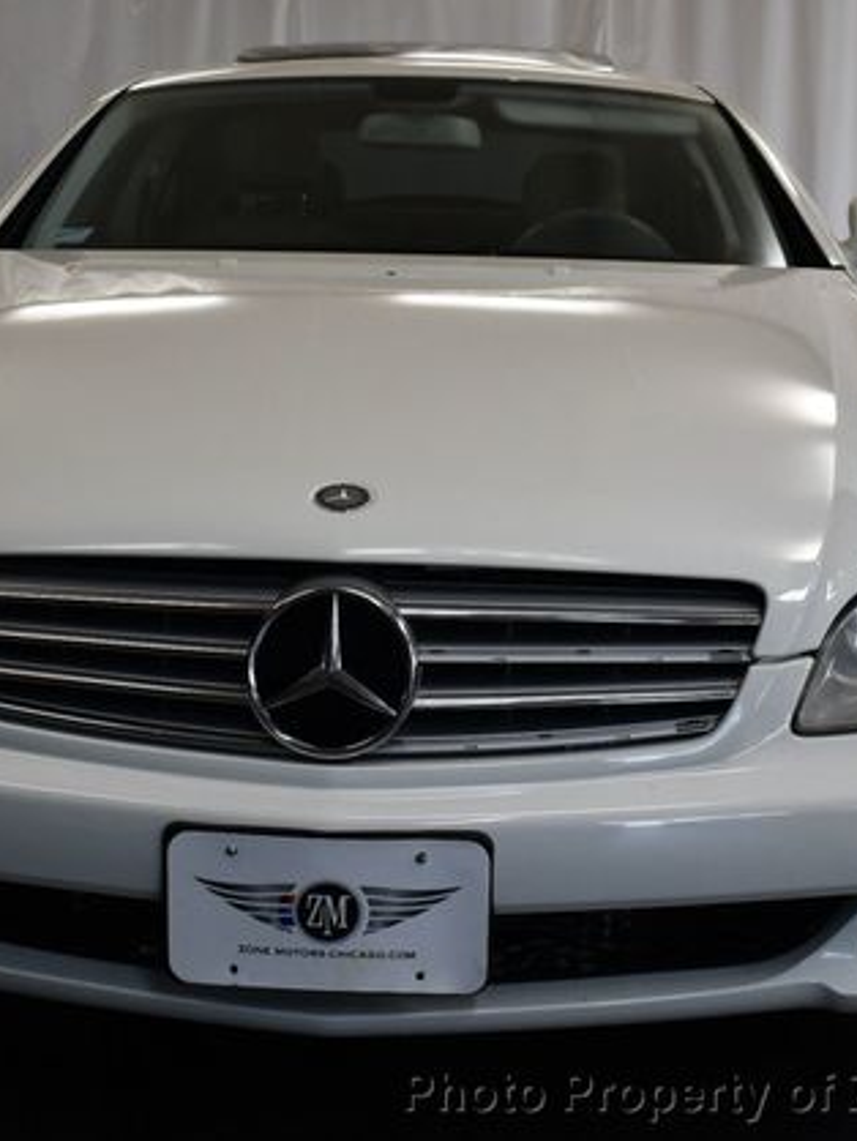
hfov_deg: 27.5
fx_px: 1748
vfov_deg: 36.1
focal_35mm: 53
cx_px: 368
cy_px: 560
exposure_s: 1/250
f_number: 3.5
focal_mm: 18
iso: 400
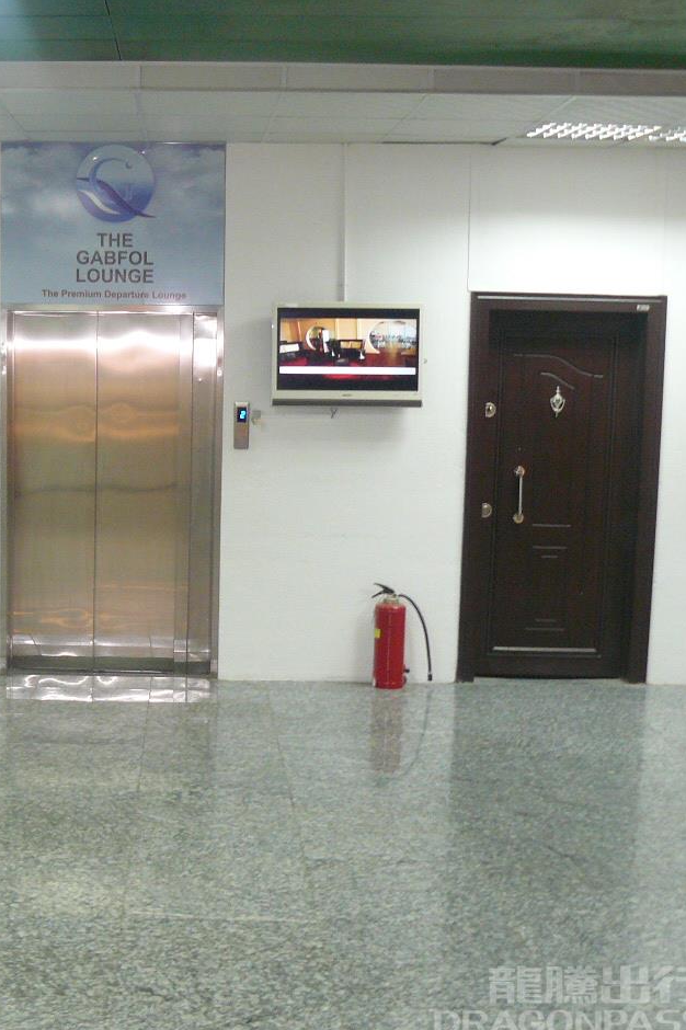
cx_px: 94
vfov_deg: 38.9
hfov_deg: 25.8
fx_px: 1459
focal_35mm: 51
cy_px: 524
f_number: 2.8
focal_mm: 6
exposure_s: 1/13
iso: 250
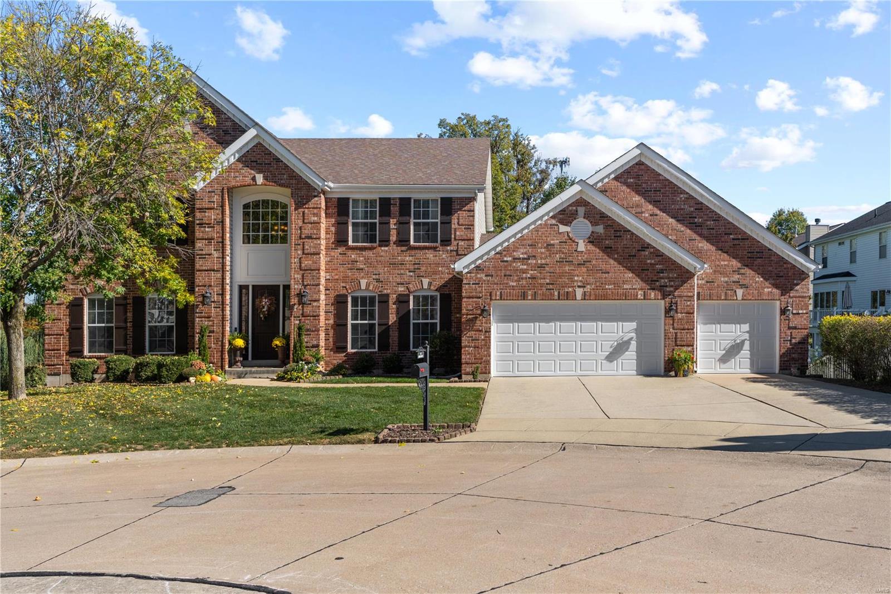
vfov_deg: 43.6
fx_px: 742
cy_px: 297
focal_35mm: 30
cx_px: 446
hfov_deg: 61.9
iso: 400
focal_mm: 20
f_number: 5.6
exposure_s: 1/500
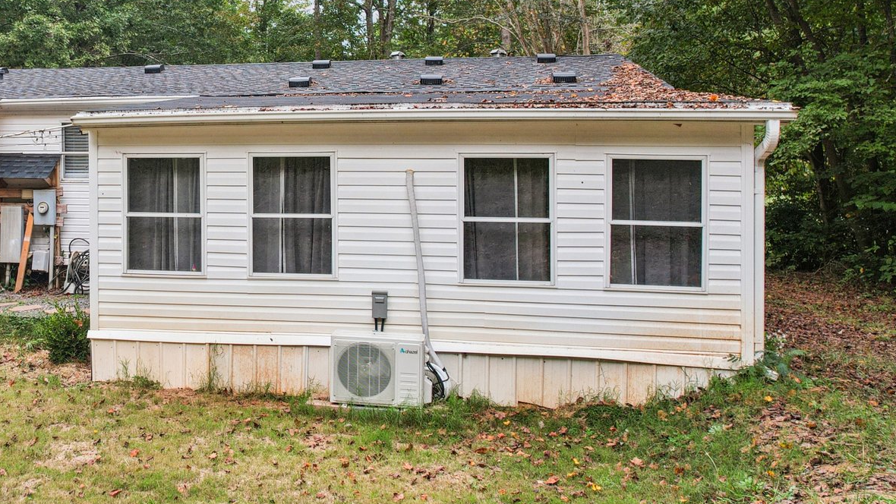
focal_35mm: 40
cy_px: 131
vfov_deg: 29.3
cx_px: 179
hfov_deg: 47.7
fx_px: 950
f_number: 2.8
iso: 100
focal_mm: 8.4
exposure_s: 1/350
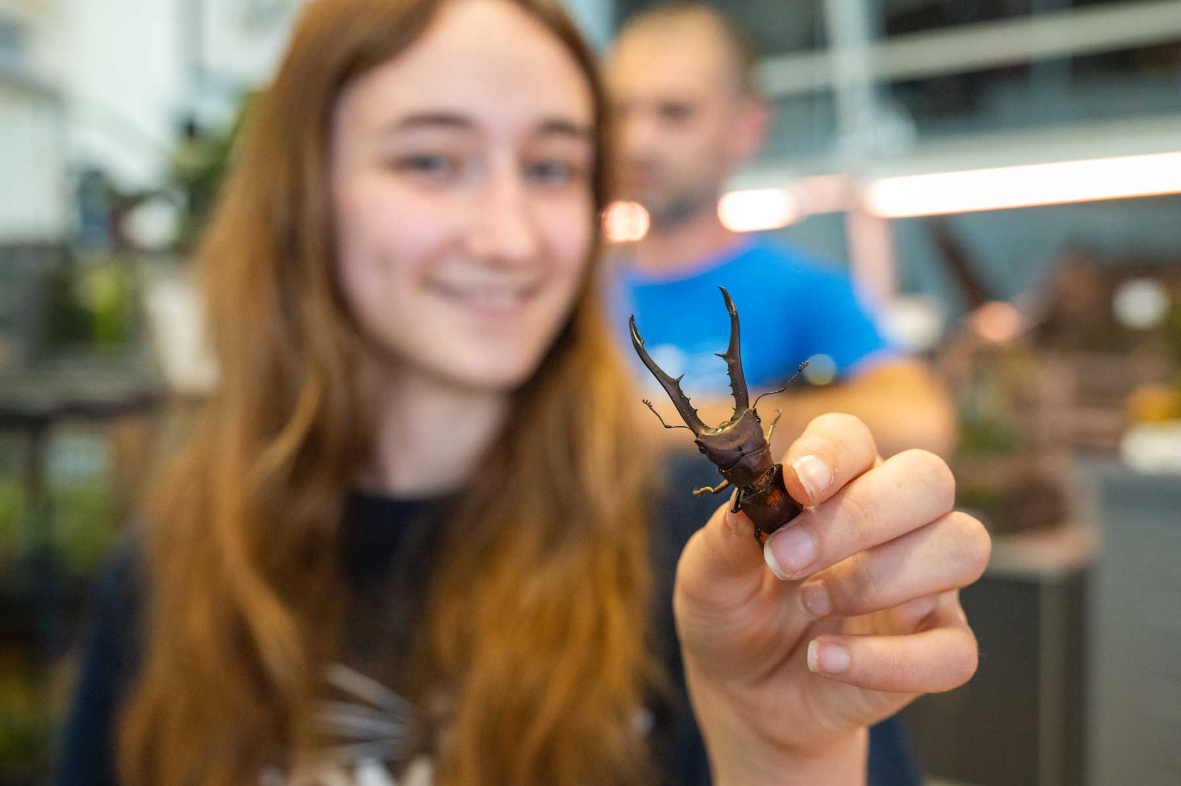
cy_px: 393
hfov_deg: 43.6
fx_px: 1475
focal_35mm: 45
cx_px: 590
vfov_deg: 29.8
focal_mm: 45
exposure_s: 1/500
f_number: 4.5
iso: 5600
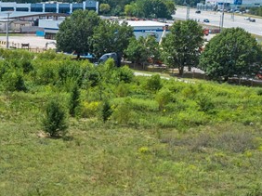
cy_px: 137
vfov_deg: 16.9
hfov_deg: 20.4
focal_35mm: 87
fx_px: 658
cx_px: -90
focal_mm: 12.29
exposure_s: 1/640
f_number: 2.8
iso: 110
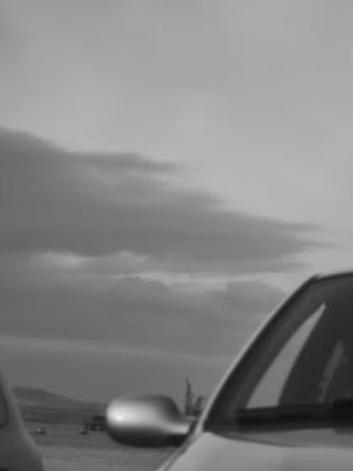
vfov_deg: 17.9
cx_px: 517
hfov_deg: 13.4
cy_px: 554
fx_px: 1427
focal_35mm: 105
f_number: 3.5
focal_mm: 20
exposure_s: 1/800
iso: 200
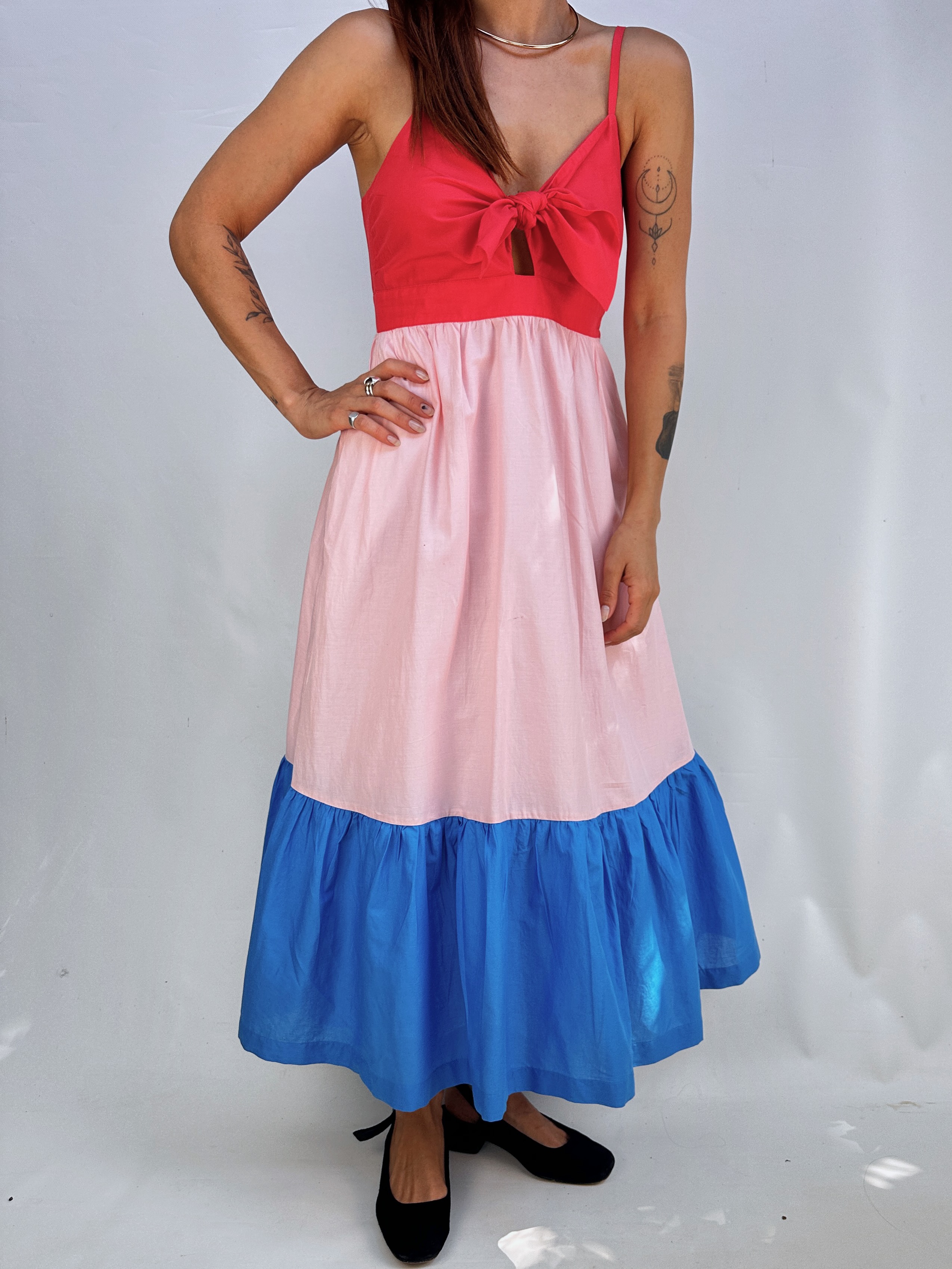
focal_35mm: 24
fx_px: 880
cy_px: 634
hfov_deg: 56.8
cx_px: 476
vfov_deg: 71.6
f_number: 1.78
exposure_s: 1/351
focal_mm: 6.86
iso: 80
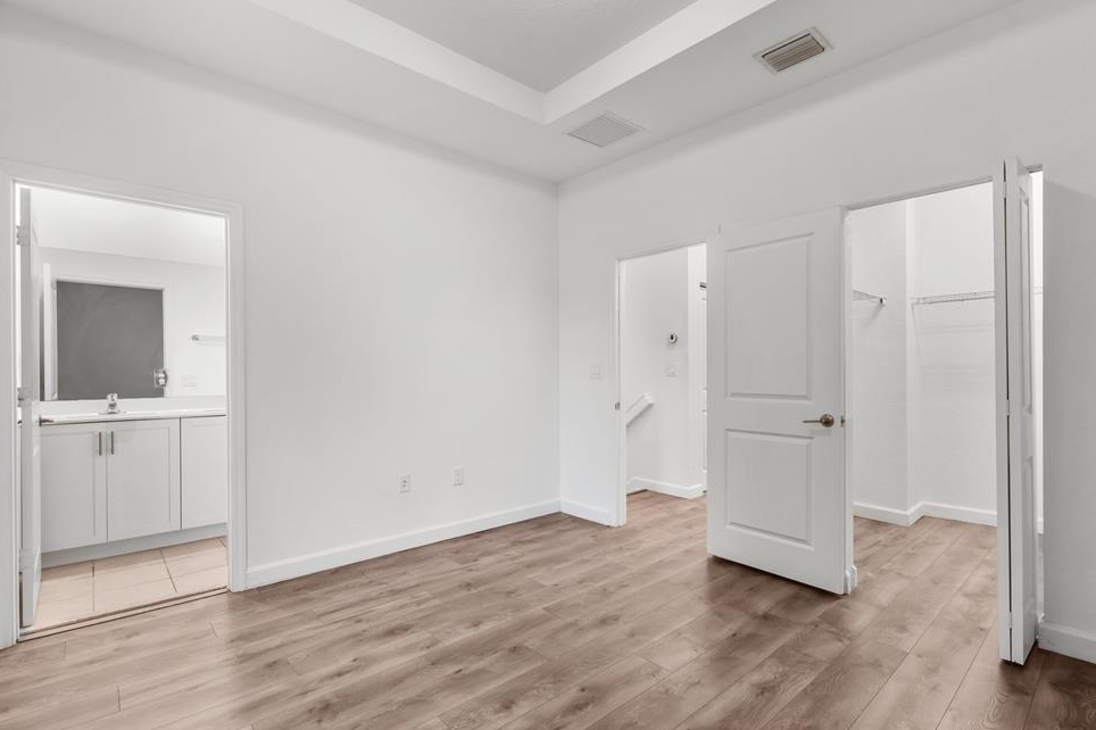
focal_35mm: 17
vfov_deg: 70.4
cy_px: 362
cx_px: 551
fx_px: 517
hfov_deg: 93.3
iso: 250
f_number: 9
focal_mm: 16
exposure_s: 1/1.67
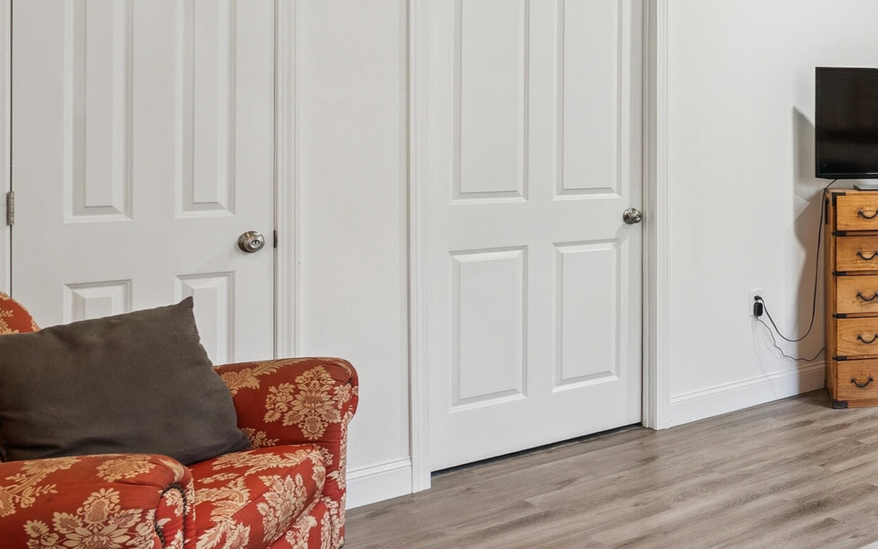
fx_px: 933
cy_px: 142
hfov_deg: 41.1
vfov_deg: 32.2
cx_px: 951
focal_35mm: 39
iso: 320
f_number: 7.1
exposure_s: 1/8
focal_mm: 16
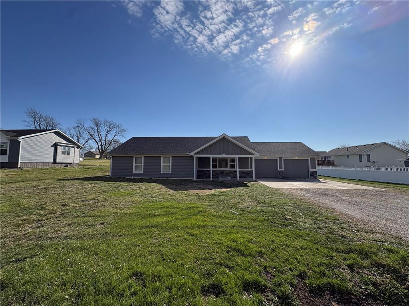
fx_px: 165
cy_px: 153
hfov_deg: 102.1
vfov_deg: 85.7
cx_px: 204
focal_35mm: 14
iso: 50
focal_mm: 2.22
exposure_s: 1/2874
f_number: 2.2
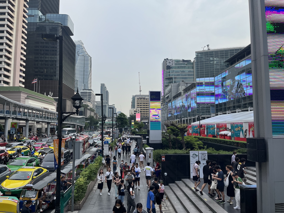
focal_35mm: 26
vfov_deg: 53.1
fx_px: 213
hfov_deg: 67.3
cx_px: 142
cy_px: 106
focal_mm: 5.1
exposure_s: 1/1422
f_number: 1.6
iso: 50
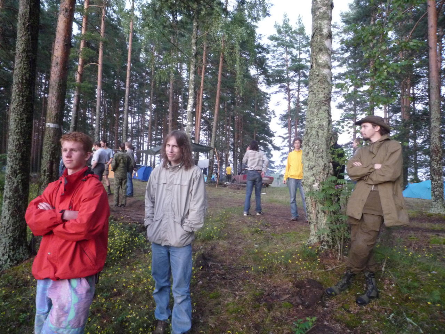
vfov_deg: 54.9
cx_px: 222
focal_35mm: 25
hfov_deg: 69.4
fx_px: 321
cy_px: 167
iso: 400
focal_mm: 4.4
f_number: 2.8
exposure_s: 1/30
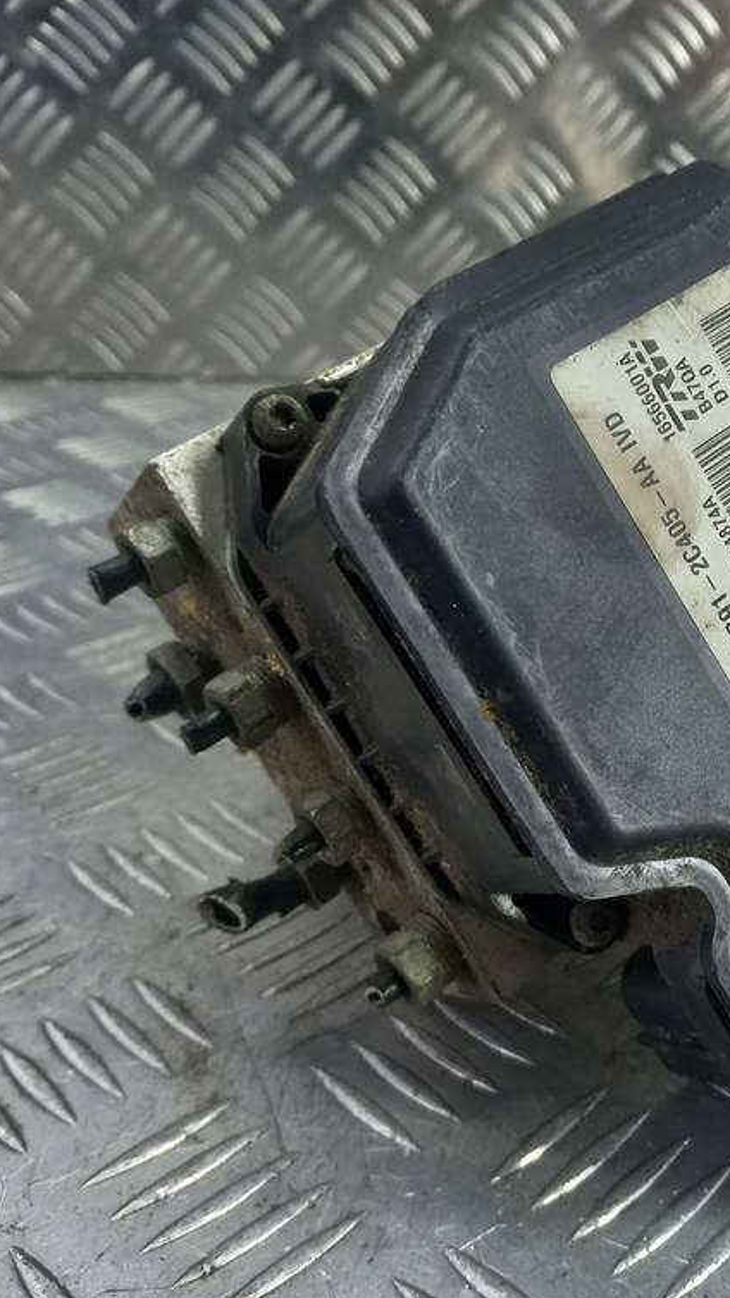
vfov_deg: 54.0
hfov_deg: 31.3
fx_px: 1274
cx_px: 572
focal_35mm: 37
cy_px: 644
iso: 64
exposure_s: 1/50
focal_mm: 4.6
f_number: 1.8
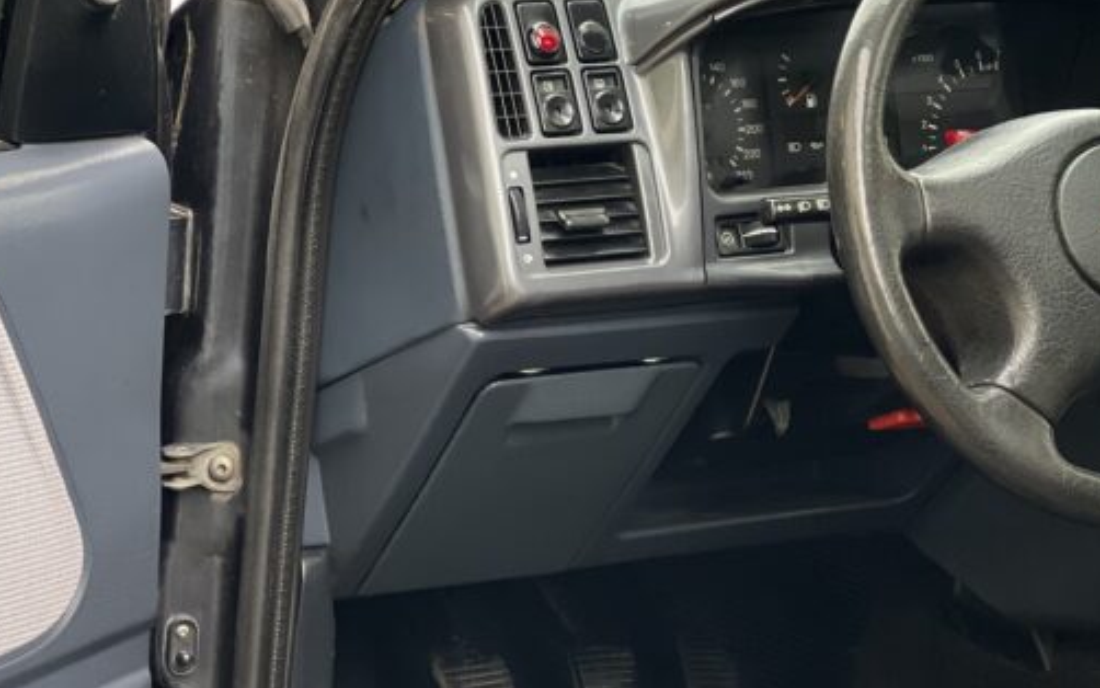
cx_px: 568
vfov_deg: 10.1
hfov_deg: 16.1
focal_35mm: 130
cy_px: 364
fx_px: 3898
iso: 250
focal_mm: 9
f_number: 2.8
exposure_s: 1/65
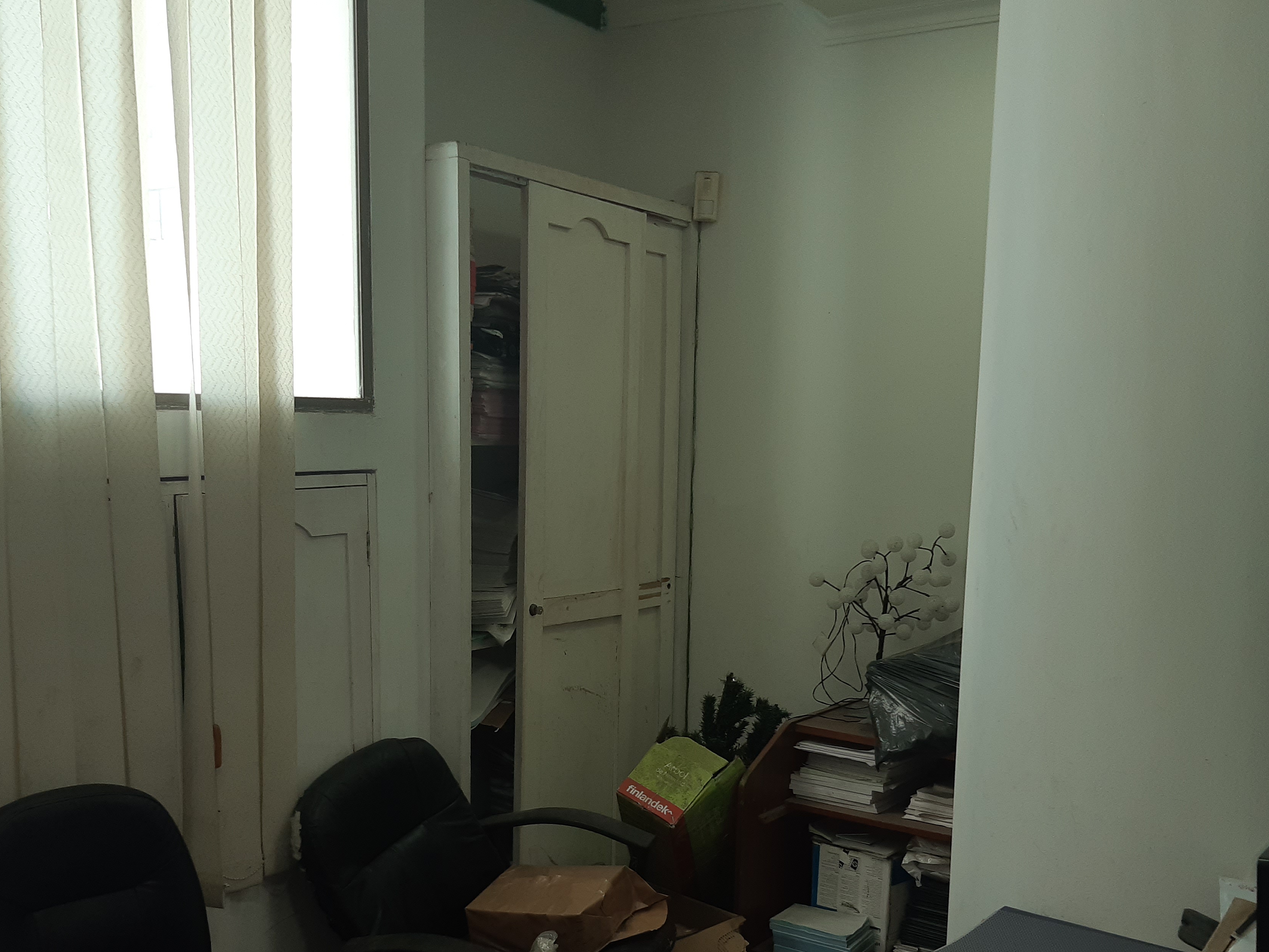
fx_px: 1320
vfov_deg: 39.2
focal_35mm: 36
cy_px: 640
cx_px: 613
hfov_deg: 51.3
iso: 40
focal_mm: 3.92
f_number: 1.7
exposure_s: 1/126
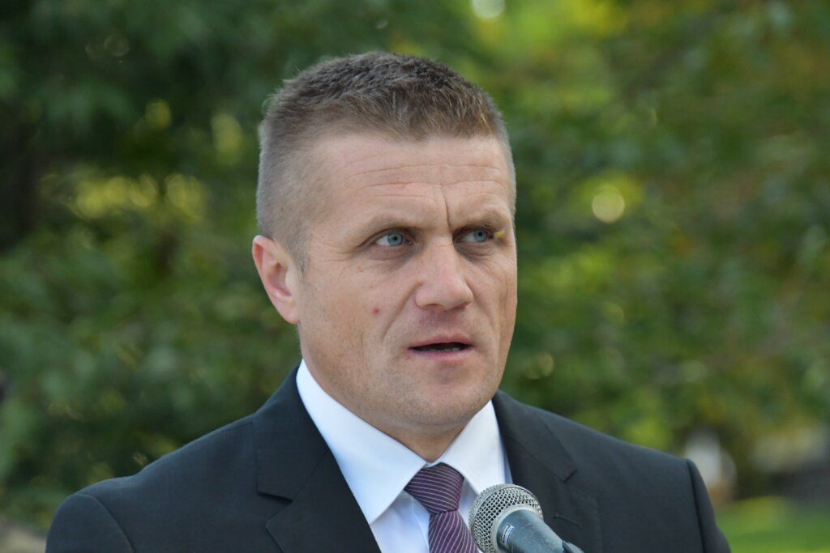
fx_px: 5880
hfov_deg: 8.1
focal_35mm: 255
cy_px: 276
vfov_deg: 5.4
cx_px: 415
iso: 3200
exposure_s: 1/1600
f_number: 5.6
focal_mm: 170
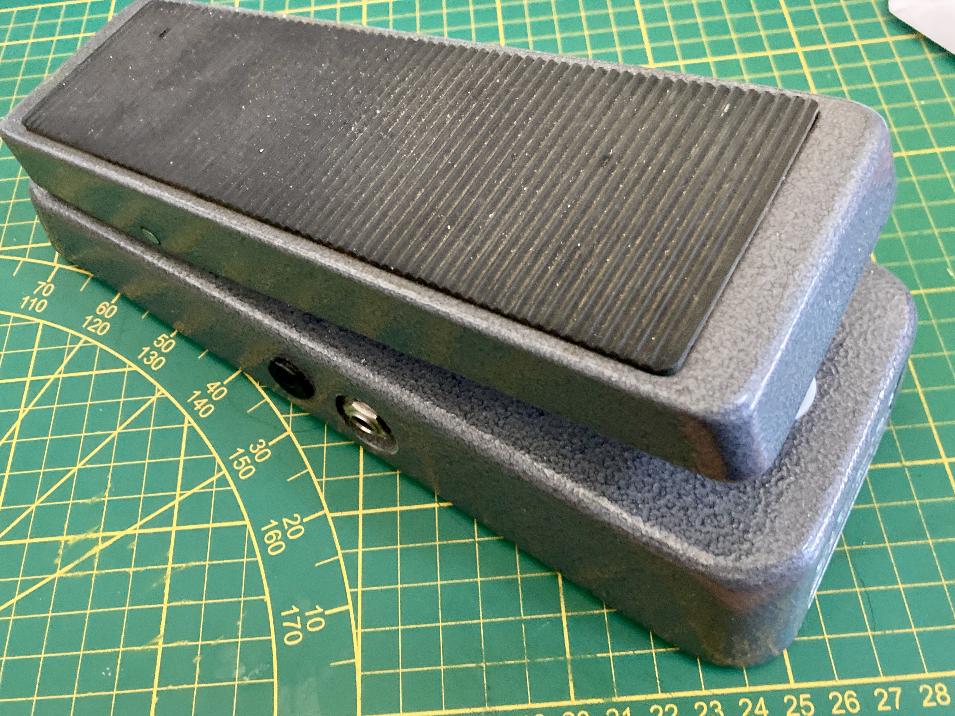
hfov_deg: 63.4
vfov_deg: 49.7
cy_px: 358
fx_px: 772
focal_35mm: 28
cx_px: 478
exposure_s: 1/30
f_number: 1.8
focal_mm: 3.99
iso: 640
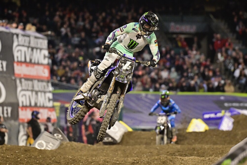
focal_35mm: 200
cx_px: 124
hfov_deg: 10.3
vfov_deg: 6.9
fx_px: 1372
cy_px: 82
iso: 2800
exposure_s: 1/1250
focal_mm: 200
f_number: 3.5
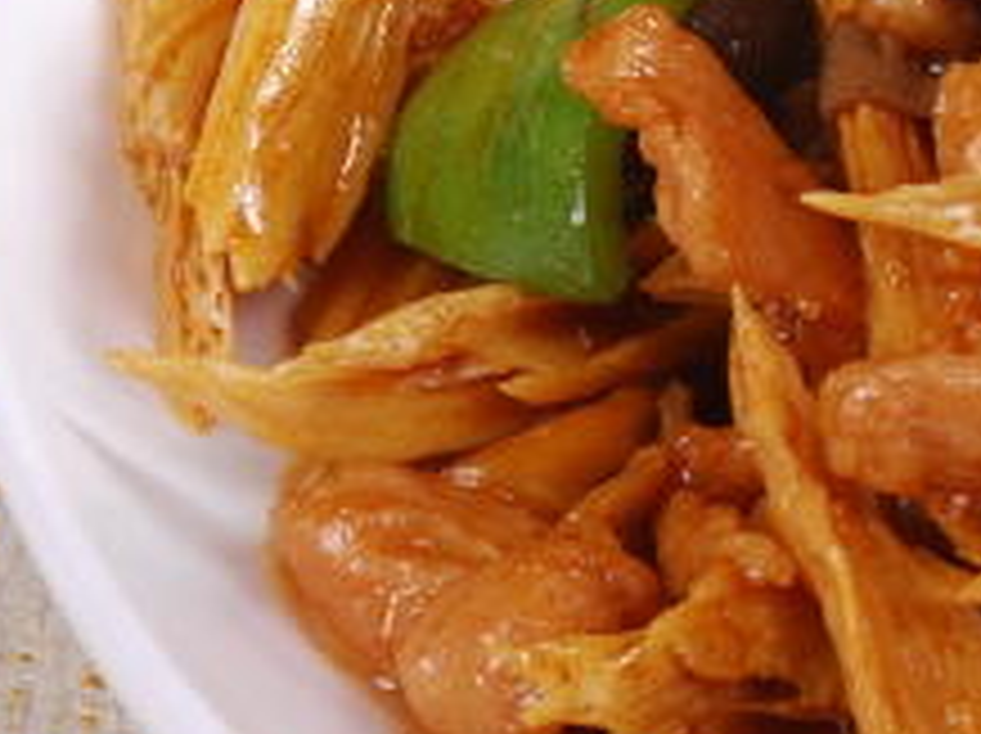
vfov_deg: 2.4
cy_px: 286
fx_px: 17296
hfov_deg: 3.2
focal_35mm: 611
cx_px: 1953
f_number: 13
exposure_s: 1/125
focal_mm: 90
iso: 100
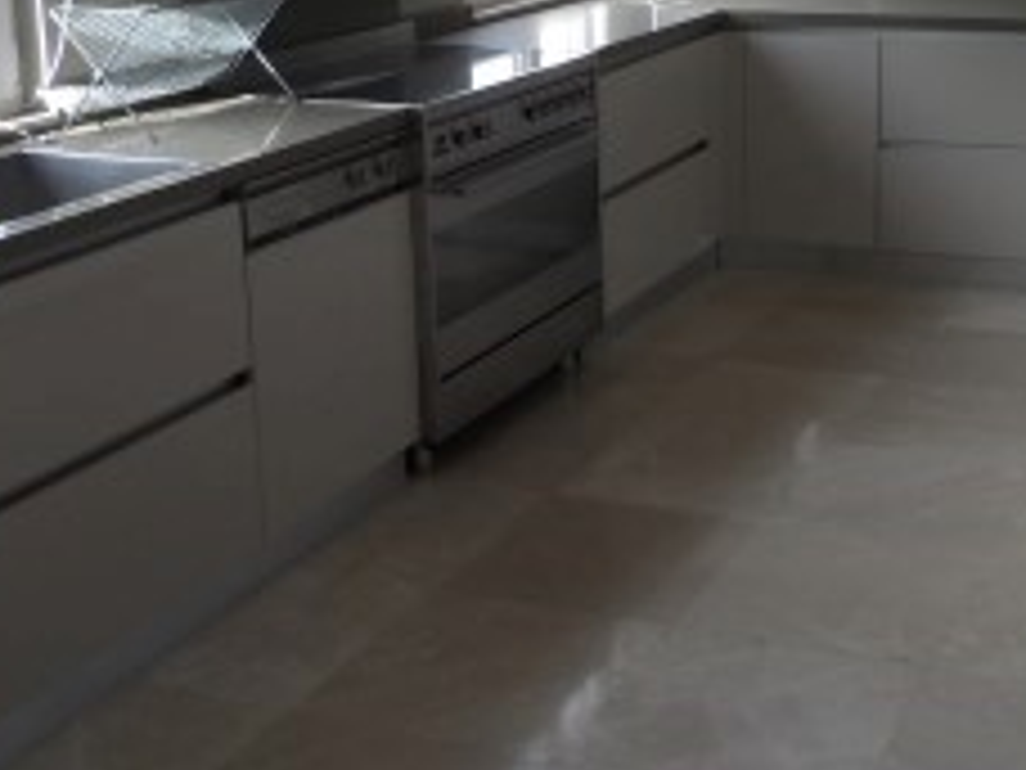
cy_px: 113
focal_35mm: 53
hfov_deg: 35.3
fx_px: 1571
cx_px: 783
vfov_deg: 26.8
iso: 80
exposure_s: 1/60
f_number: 3.2
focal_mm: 4
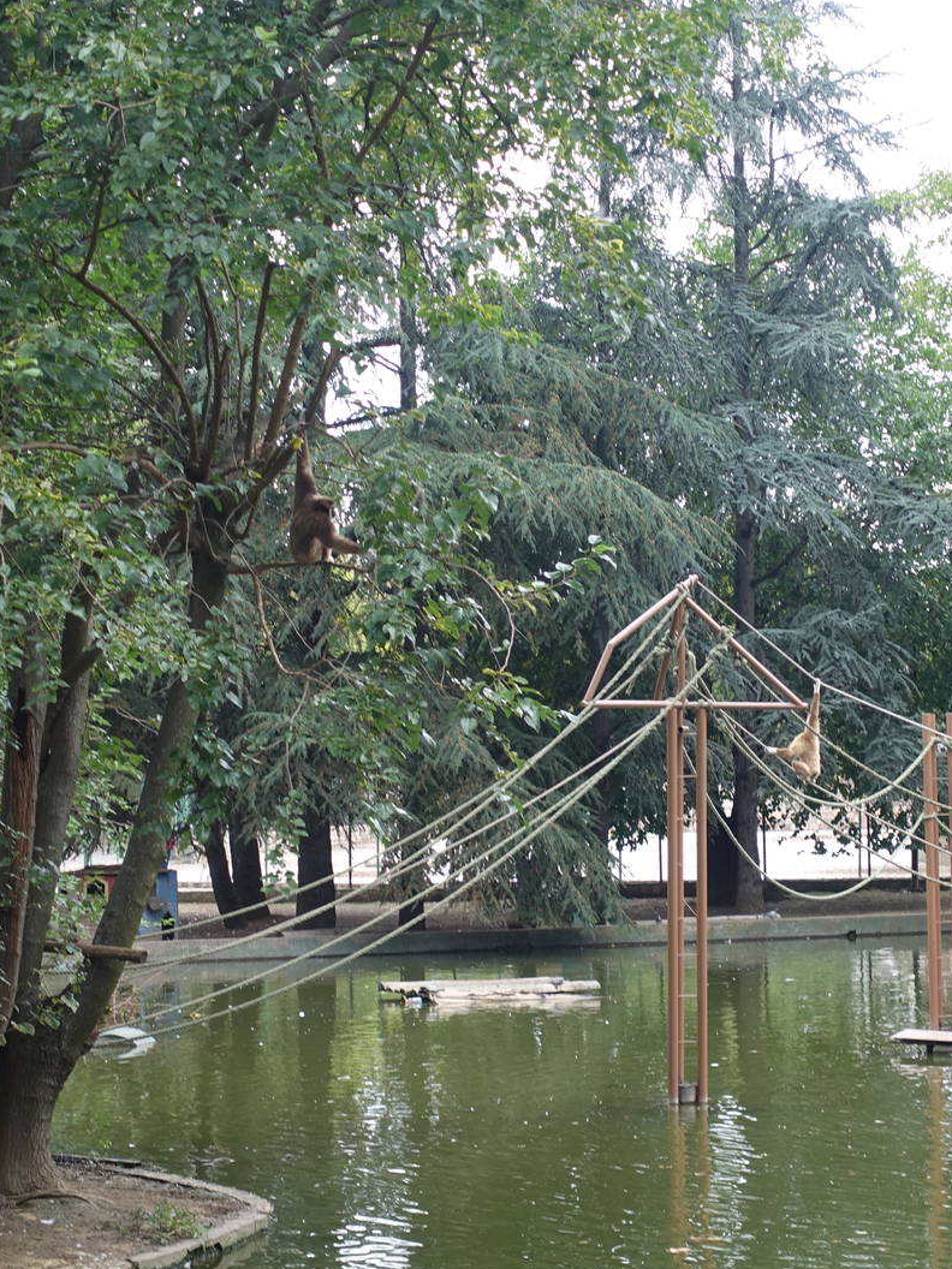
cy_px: 638
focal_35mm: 102
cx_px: 488
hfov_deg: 14.5
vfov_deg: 19.3
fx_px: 3740
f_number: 3.2
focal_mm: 25.7
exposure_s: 1/80
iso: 125
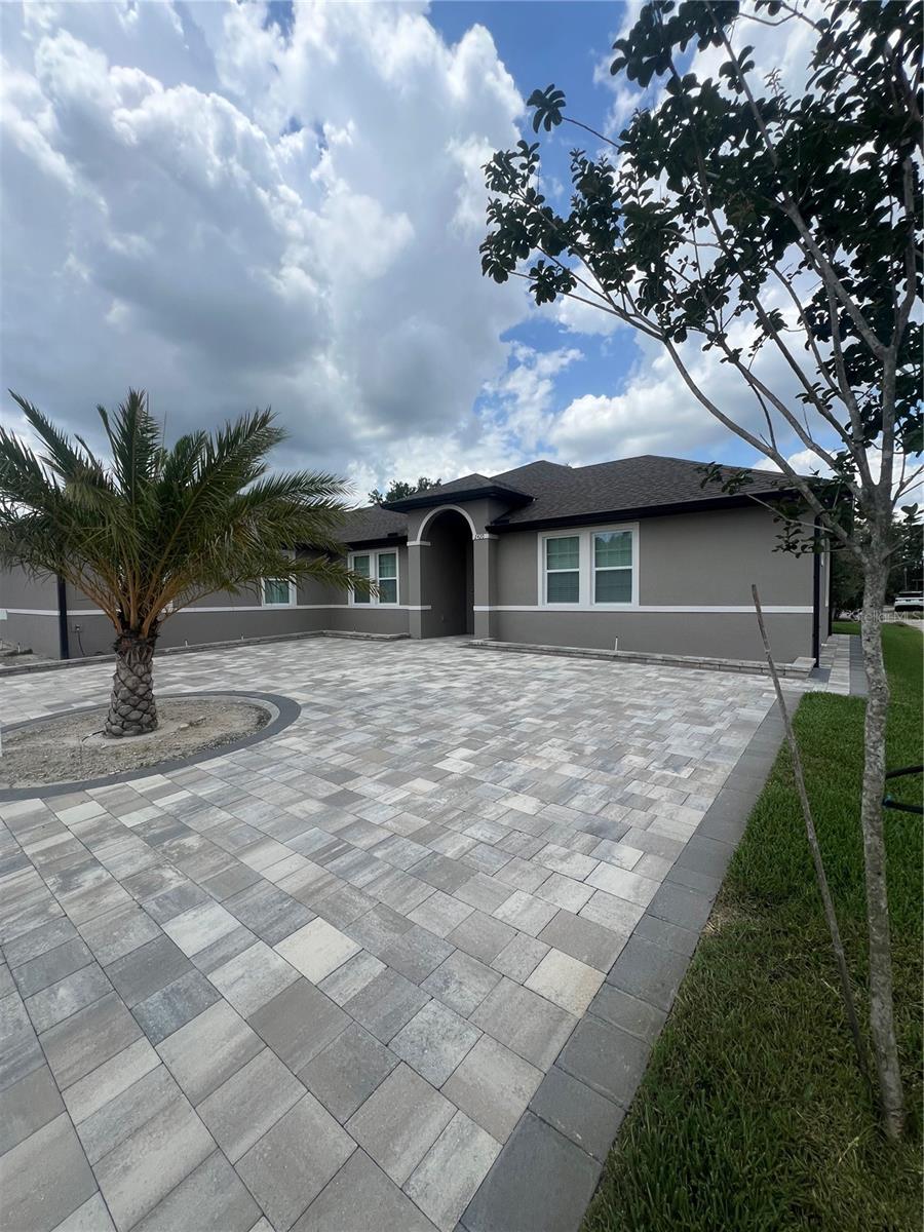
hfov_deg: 89.9
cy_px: 616
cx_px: 462
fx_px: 463
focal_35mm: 13
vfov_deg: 106.2
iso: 32
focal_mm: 1.57
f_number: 1.8
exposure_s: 1/2179
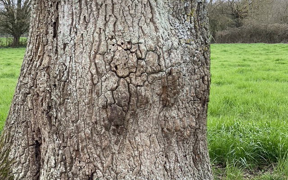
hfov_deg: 23.5
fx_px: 691
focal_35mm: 88
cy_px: 75
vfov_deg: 14.9
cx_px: 123
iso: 32
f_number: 2
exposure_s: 1/122
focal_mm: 6
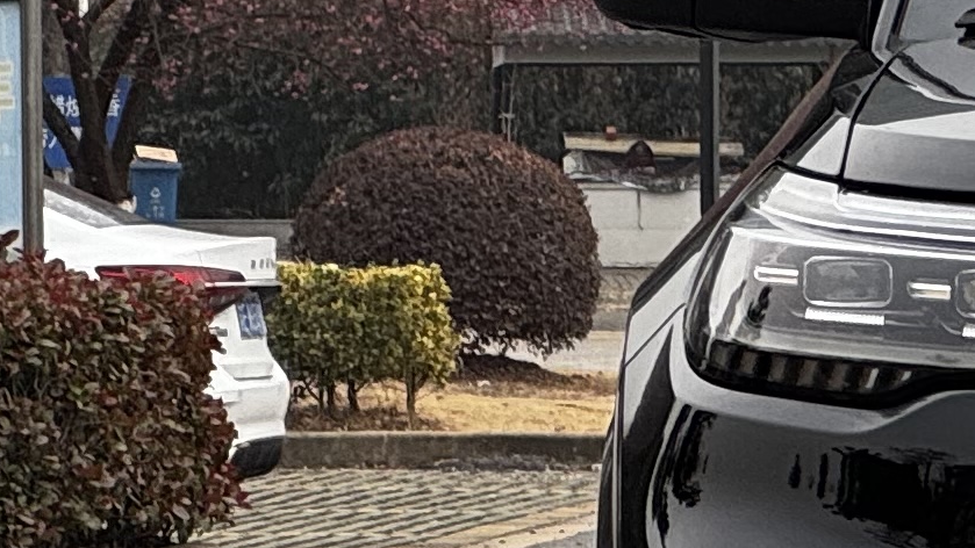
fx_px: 10419
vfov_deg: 3.0
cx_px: 1884
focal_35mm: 403
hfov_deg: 5.3
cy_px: -158
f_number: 2.8
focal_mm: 9
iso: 50
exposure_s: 1/99
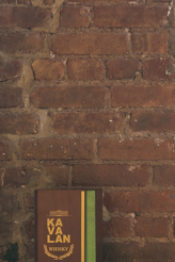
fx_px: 1057
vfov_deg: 14.1
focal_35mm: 145
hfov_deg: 9.1
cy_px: 216
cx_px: 300
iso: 100
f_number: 8
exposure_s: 1/2
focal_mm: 33
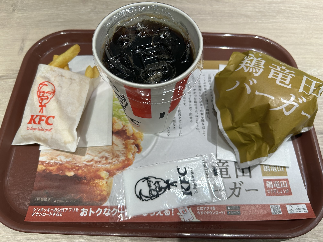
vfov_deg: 53.1
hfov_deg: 67.3
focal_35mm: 26
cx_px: 162
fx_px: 243
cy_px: 121
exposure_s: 1/100
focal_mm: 5.7
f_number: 1.5
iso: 50
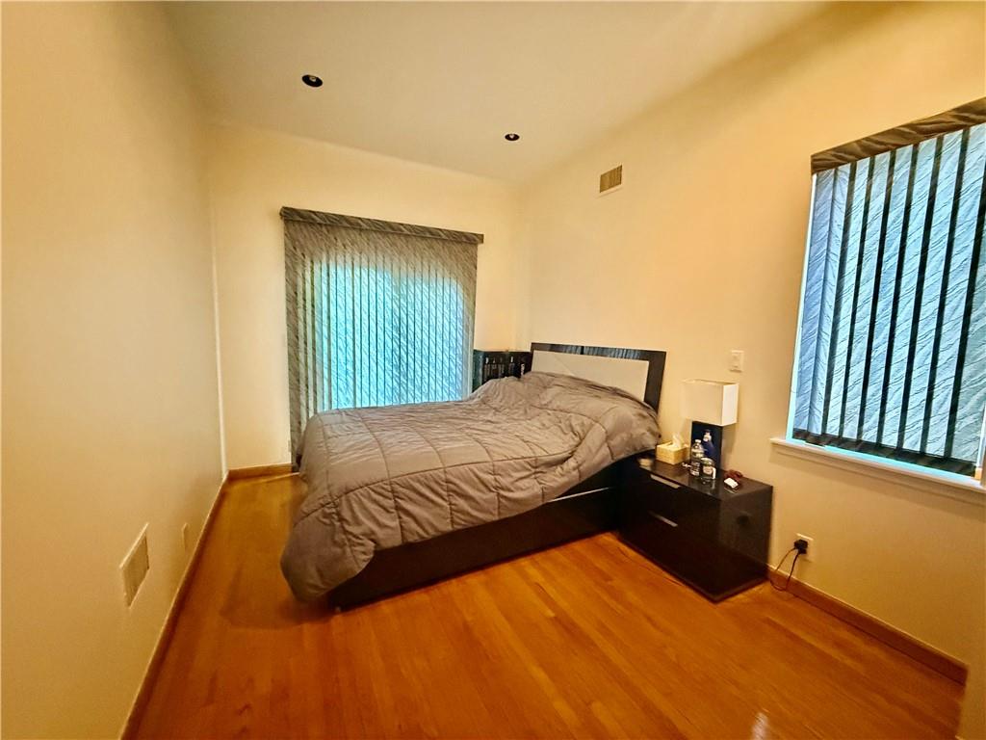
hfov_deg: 102.1
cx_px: 493
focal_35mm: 14
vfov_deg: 85.7
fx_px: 399
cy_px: 370
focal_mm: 2.22
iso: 1000
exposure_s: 1/40
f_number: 2.2
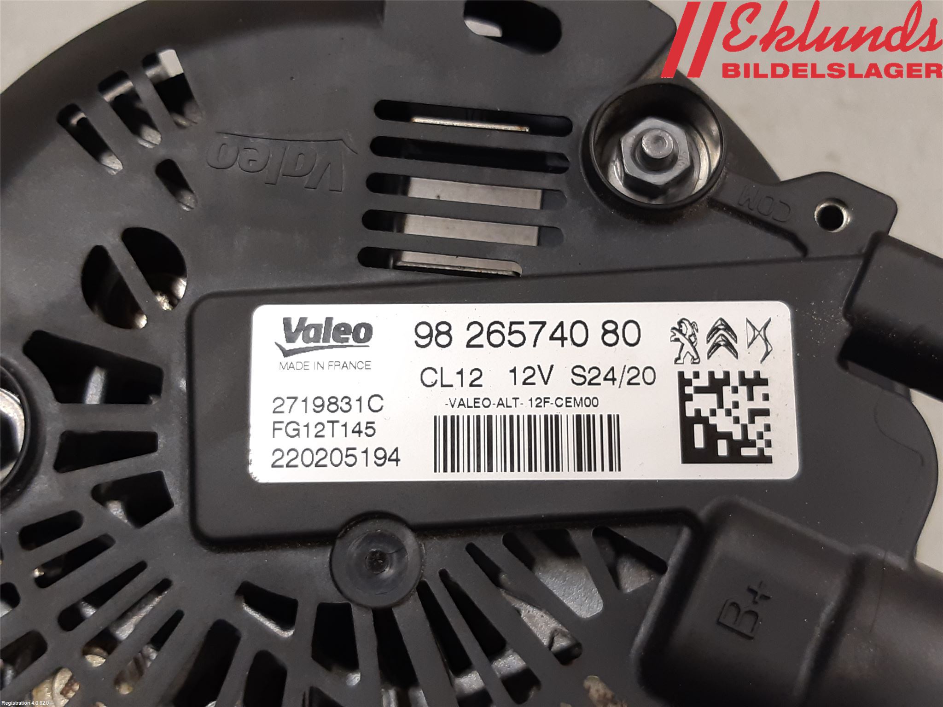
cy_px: 354
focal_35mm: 26
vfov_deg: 53.1
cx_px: 472
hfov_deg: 67.3
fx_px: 708
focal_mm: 3.93
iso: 125
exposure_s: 1/50
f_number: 1.7
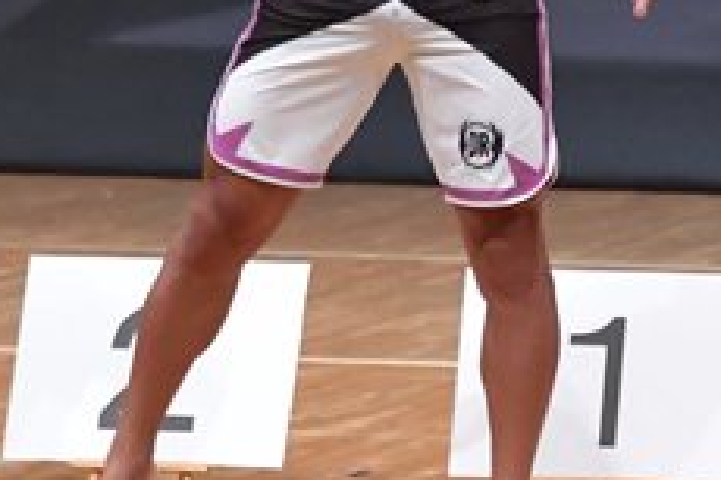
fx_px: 17231
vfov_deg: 1.6
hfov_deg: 2.4
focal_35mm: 861
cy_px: -56
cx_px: 444
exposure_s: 1/400
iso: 8000
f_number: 5.6
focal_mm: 170
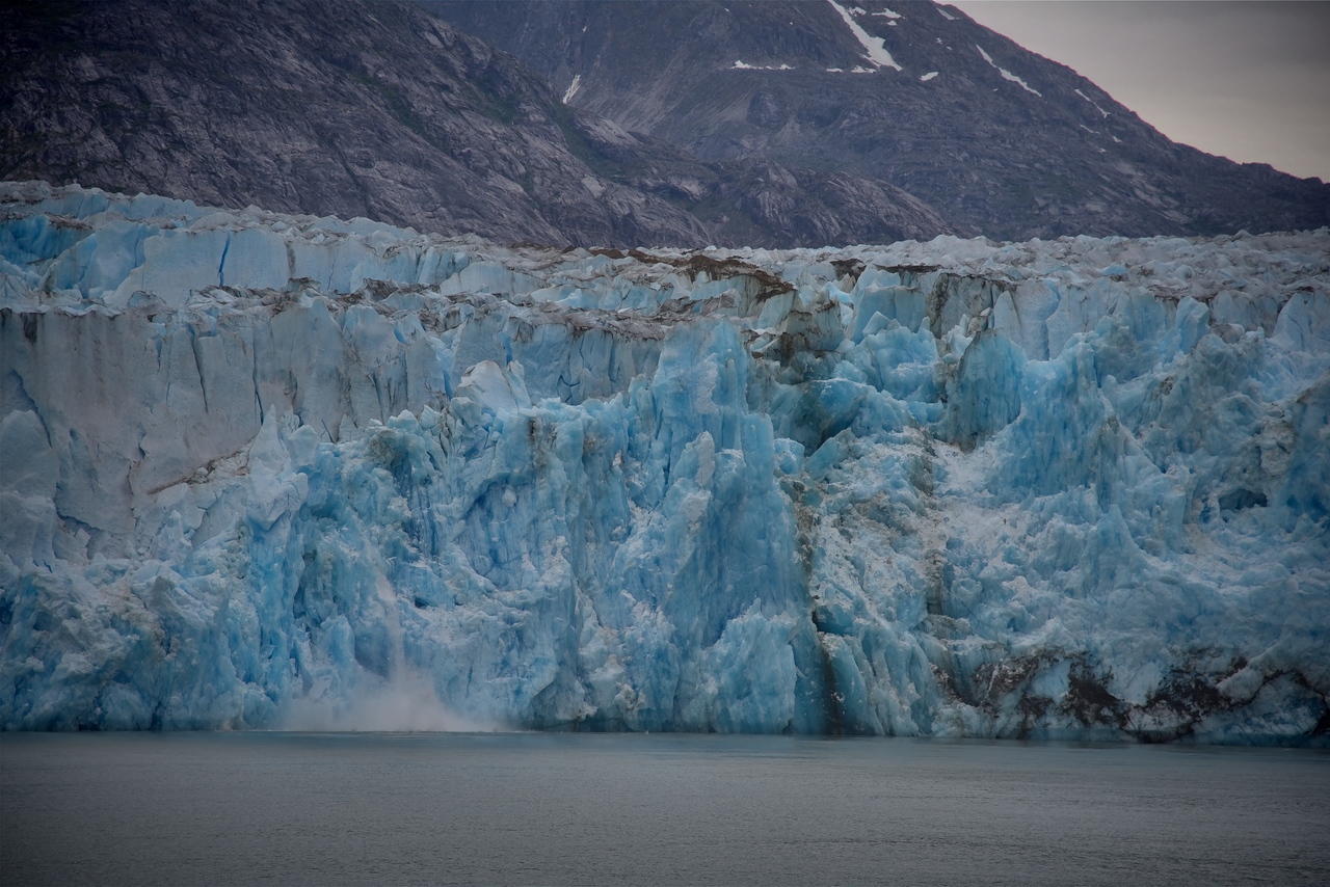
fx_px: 4434
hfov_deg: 17.1
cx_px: 665
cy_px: 444
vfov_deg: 11.4
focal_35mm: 120
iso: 140
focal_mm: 120
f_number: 4
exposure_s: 1/250
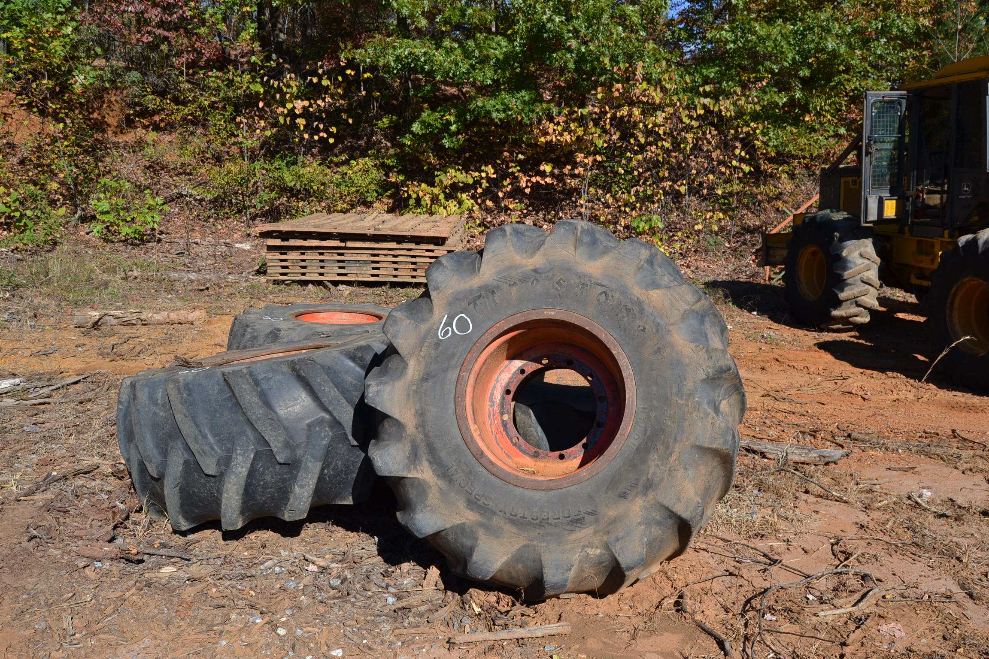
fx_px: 742
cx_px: 494
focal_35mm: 27
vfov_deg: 47.9
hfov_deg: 67.4
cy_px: 330
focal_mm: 18
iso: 100
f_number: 8
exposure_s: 1/250
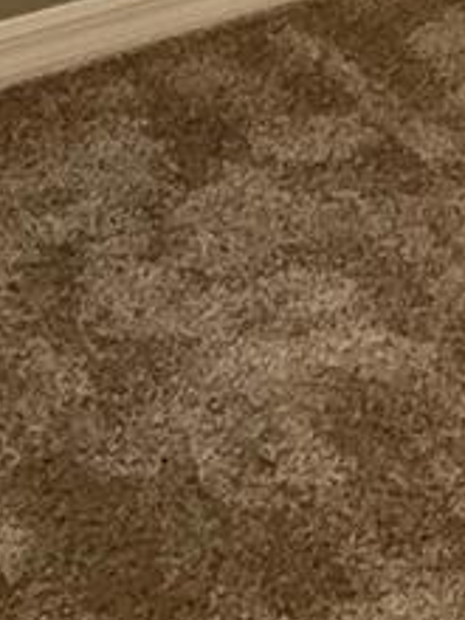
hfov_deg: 8.6
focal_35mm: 158
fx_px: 2830
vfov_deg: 11.0
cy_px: -736
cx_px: 1108
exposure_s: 1/60
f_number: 1.8
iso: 100
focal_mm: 3
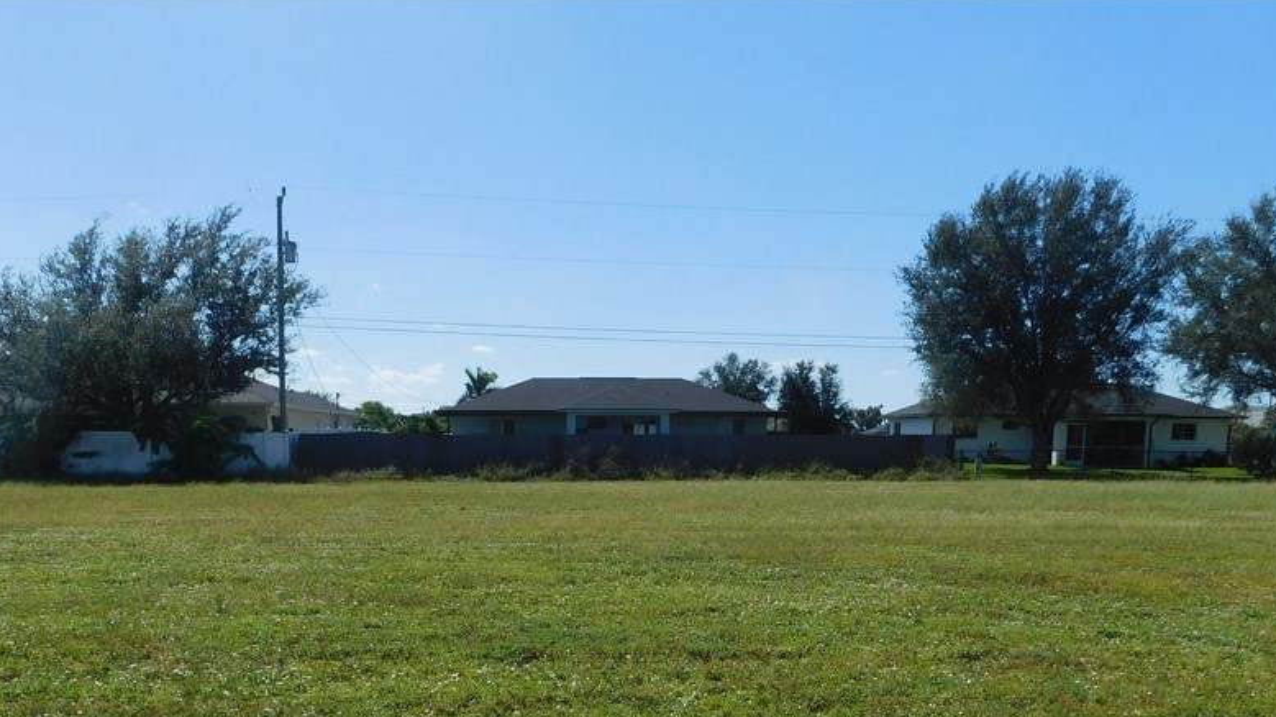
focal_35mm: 33
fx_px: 1116
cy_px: 625
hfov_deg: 59.4
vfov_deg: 33.9
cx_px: 590
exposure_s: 1/800
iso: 125
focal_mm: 4
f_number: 6
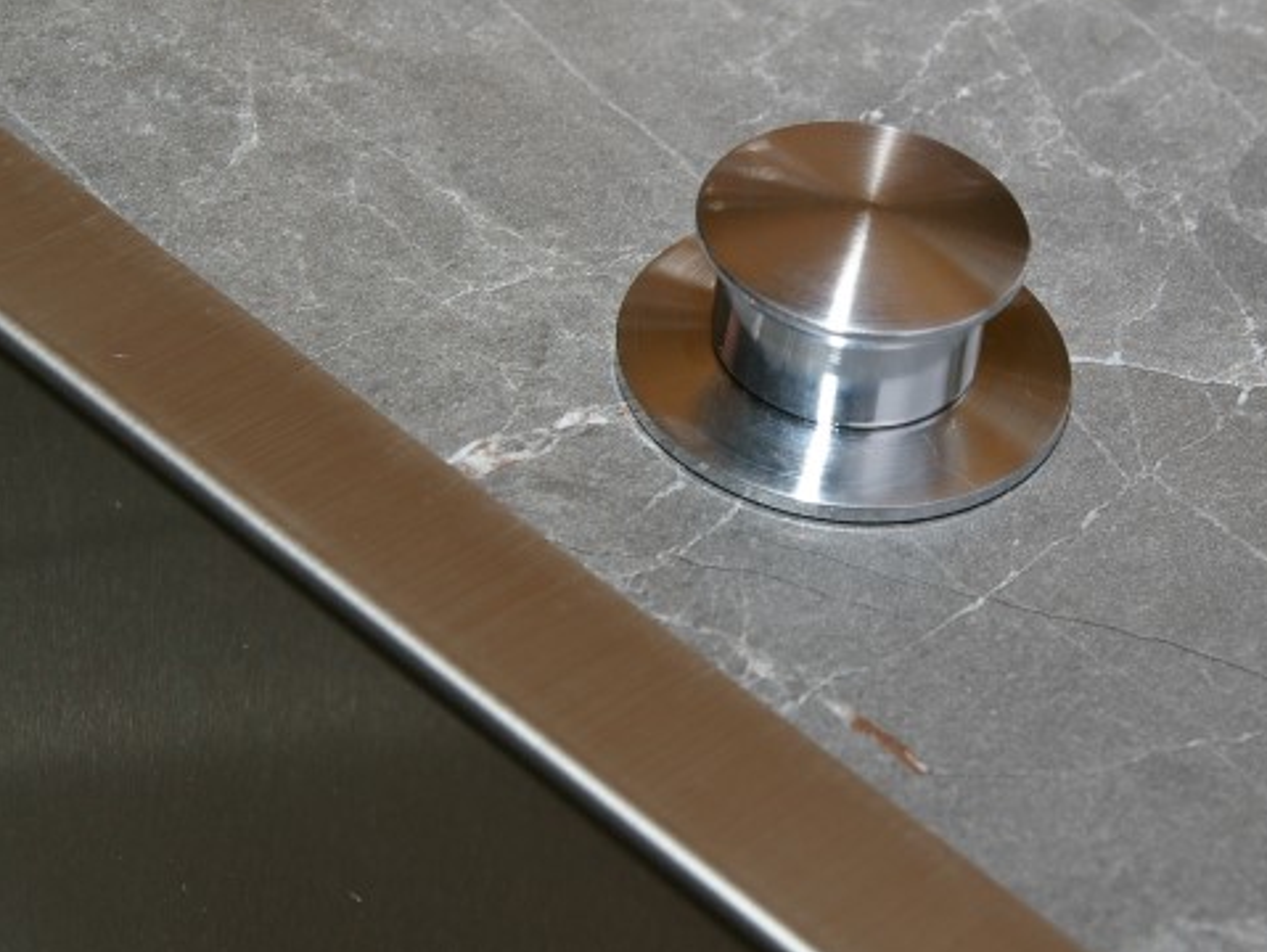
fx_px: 5008
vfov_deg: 10.9
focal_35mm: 137
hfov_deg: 14.4
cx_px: 780
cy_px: 415
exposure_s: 1/90
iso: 400
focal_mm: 63
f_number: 9.5
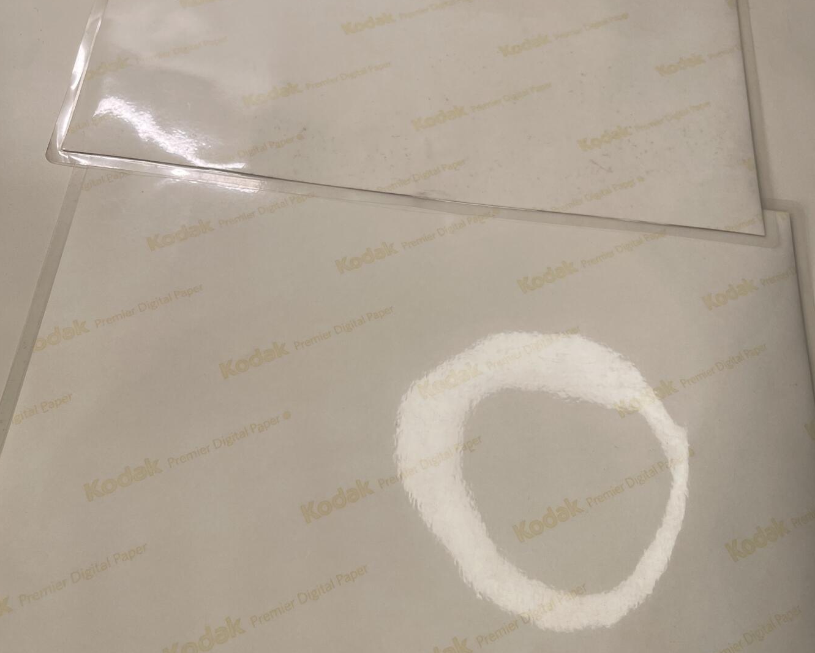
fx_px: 796
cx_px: 407
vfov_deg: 44.3
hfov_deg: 54.2
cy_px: 259
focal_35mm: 33
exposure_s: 1/548
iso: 32
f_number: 1.6
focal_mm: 5.1
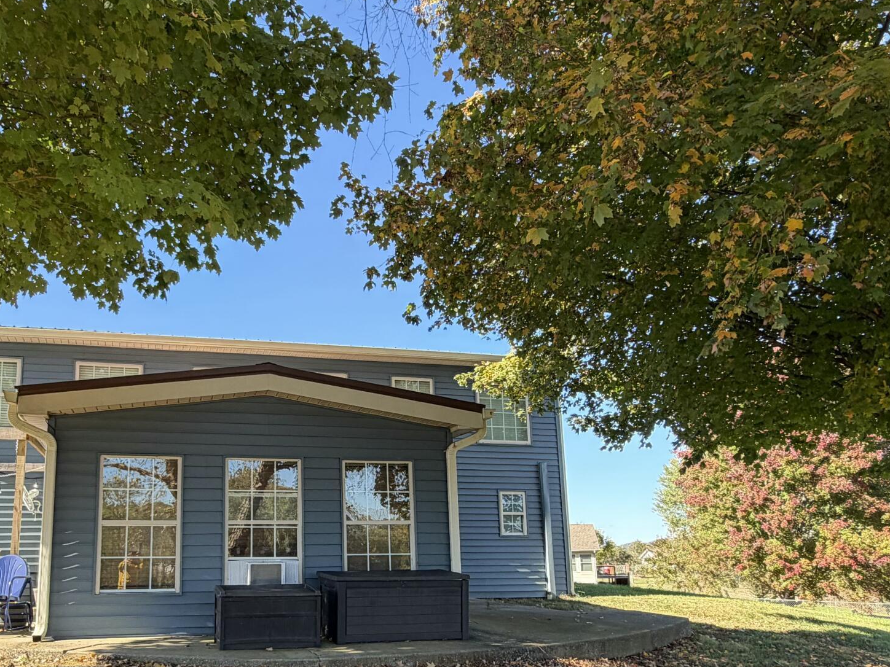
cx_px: 310
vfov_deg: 47.6
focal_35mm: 29
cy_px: 437
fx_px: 746
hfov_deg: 60.5
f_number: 2.2
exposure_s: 1/271
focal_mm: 2.22
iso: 50
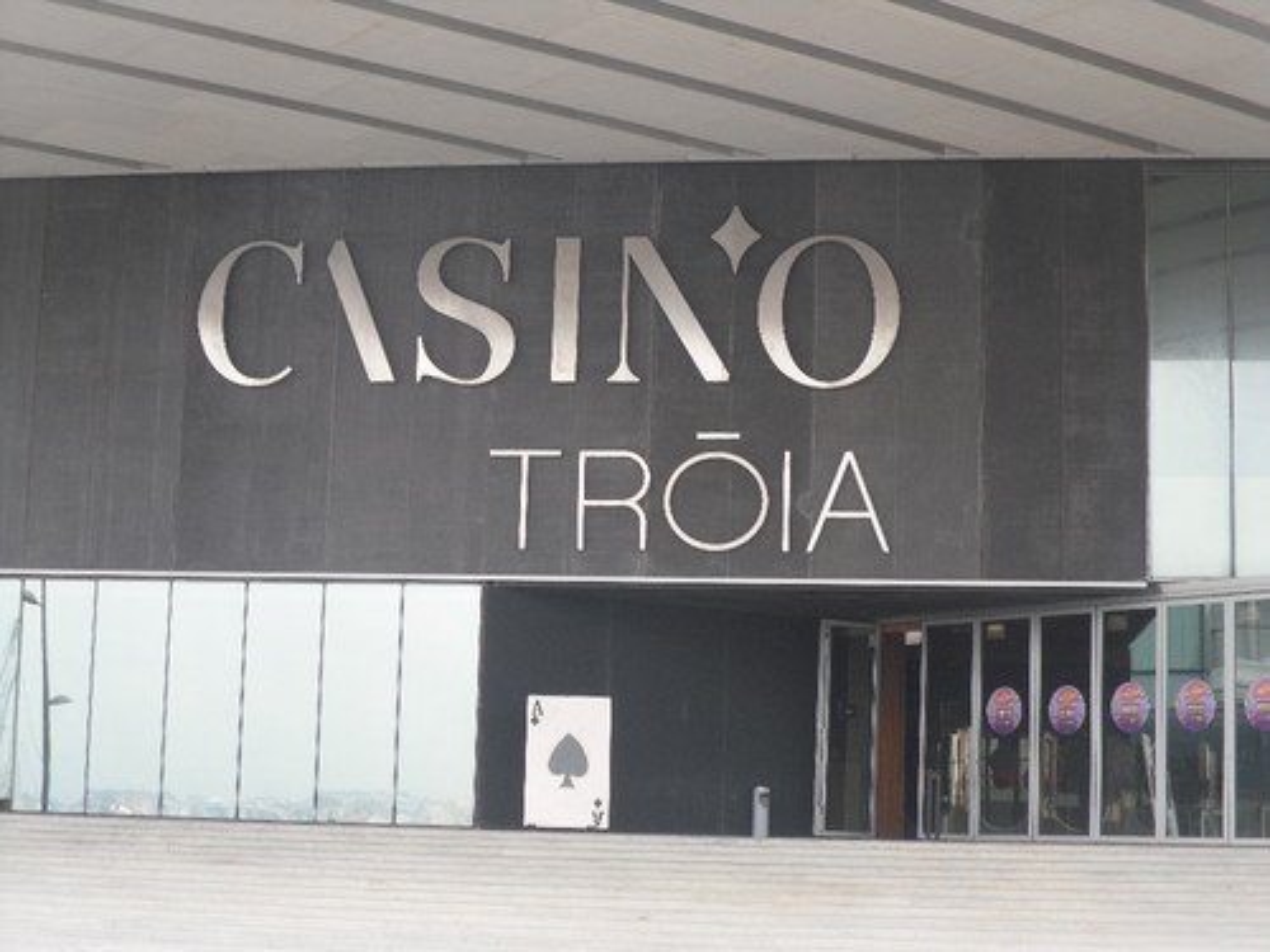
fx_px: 2495
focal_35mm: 68
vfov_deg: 21.6
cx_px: 635
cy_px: 476
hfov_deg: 28.6
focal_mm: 12.16
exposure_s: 1/90
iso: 80
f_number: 4.3
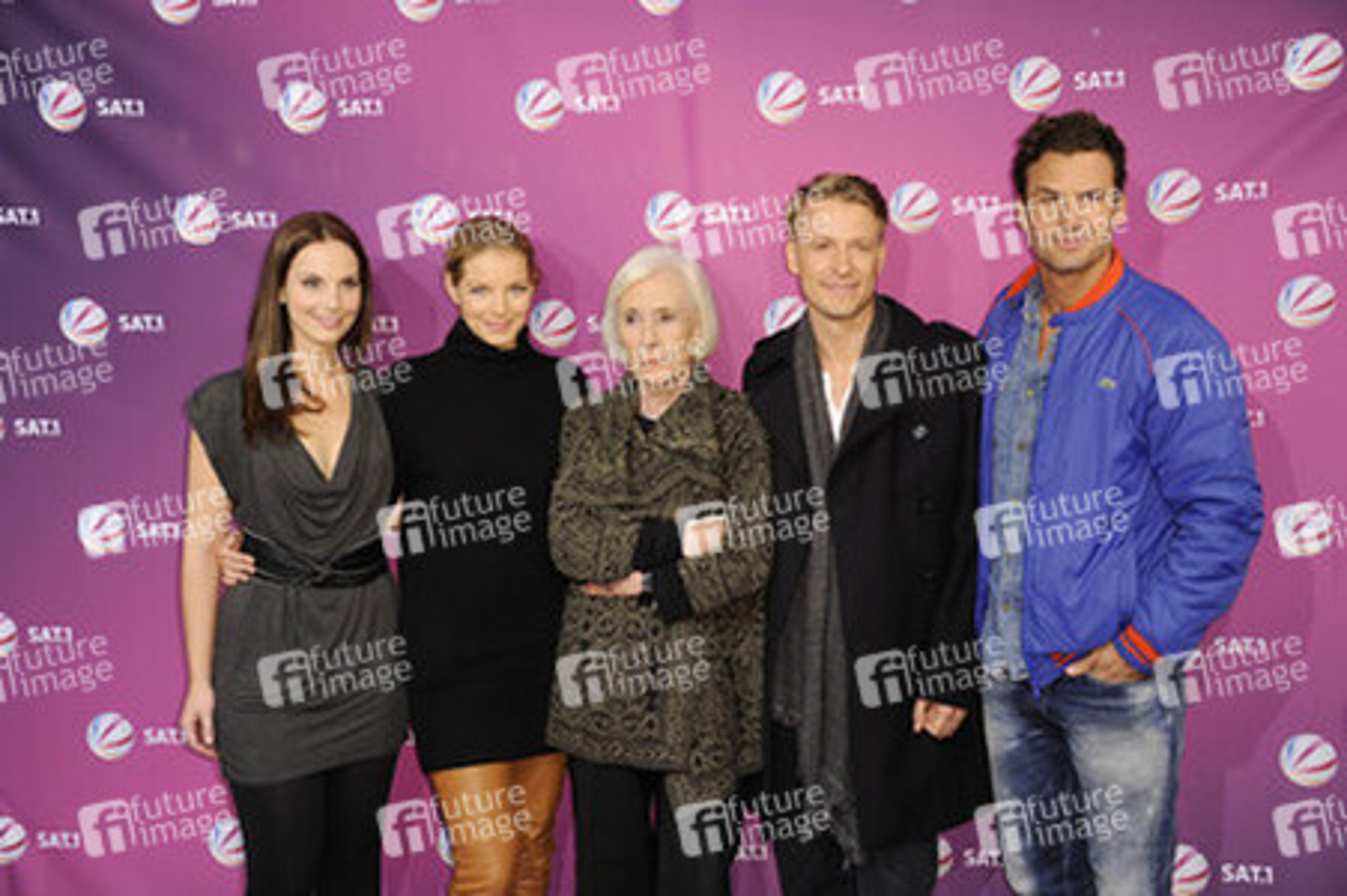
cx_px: 674
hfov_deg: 32.4
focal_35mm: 62
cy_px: 448
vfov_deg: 21.9
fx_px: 2318
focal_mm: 62
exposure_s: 1/160
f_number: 5.6
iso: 800
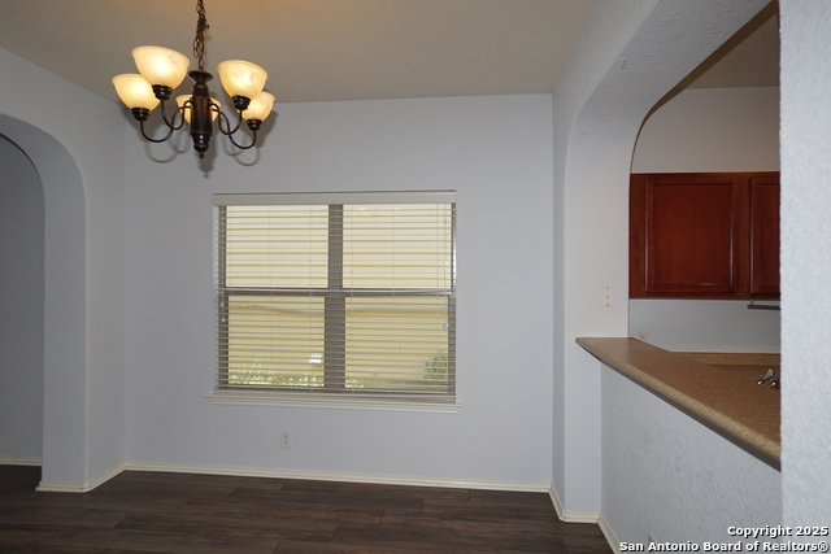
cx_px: 416
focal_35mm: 19
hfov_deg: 86.9
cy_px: 277
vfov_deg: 64.6
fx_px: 439
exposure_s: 1/160
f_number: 4
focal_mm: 13
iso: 320
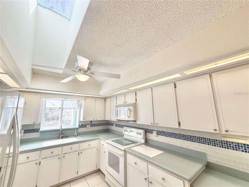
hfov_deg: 102.1
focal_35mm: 14
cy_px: 94
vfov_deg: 85.7
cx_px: 124
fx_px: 101
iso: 40
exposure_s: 1/120
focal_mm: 2.22
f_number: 2.2
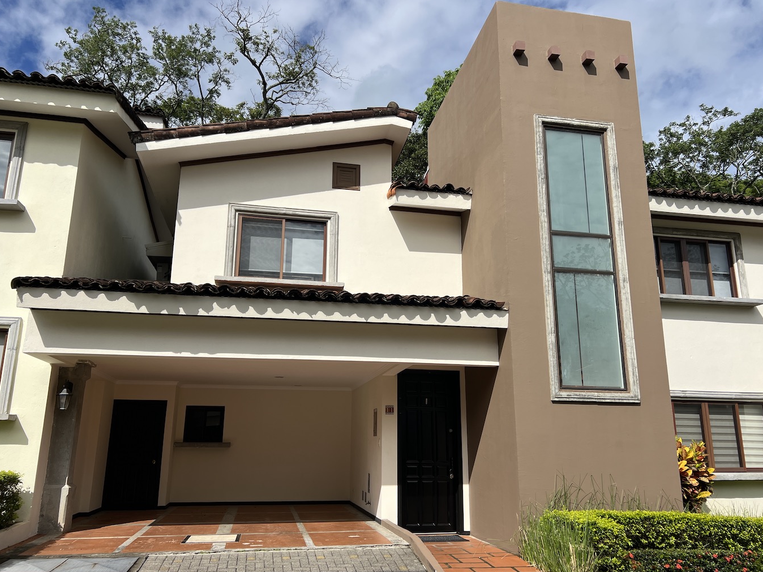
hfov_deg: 65.3
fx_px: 595
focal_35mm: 27
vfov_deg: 51.4
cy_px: 293
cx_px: 388
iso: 50
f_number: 1.5
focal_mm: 5.7
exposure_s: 1/5587
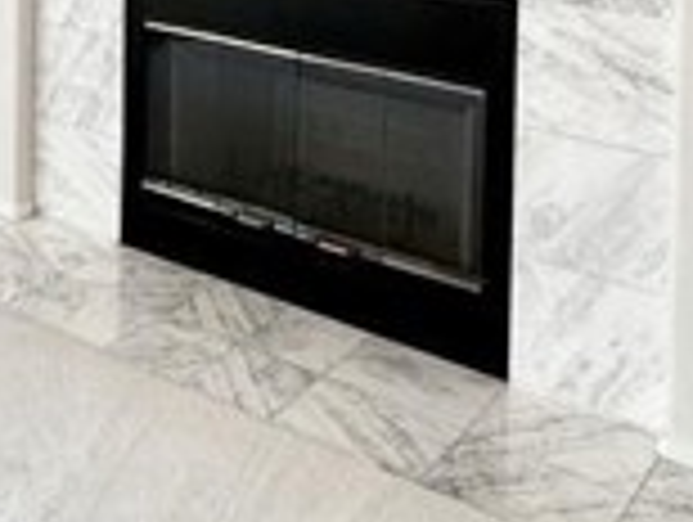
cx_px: -297
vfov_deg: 21.7
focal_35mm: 58
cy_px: -230
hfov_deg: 26.1
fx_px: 1163
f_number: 2.2
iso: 80
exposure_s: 1/120
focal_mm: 2.22
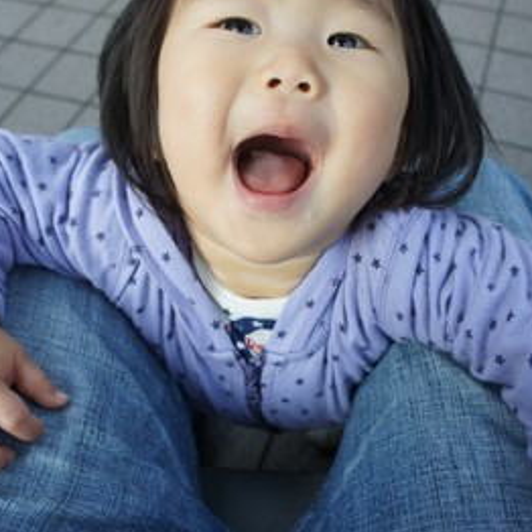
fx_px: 609
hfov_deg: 47.1
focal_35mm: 35
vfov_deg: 47.2
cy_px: 266
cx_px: 294
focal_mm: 18
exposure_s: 1/60
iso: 200
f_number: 5
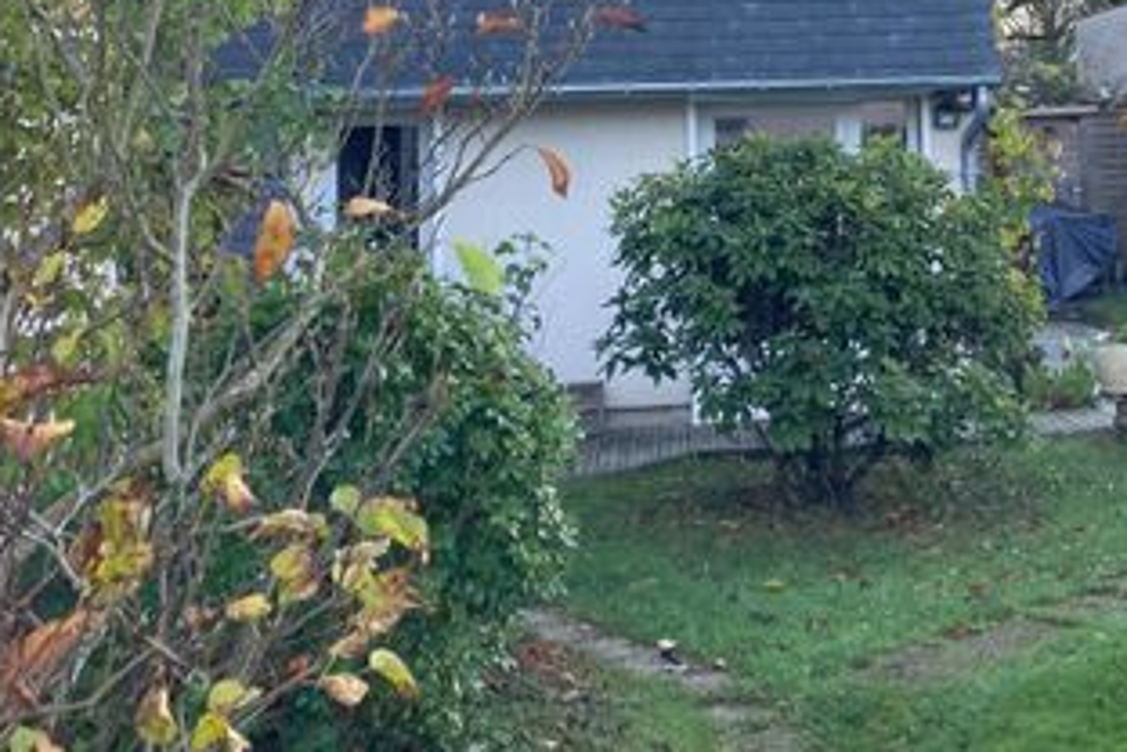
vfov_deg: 23.2
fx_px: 1753
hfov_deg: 34.7
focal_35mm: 56
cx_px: 871
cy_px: 7
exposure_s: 1/214
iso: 20
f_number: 1.8
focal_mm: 3.99
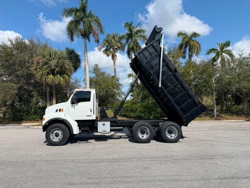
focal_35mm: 24
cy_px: 94
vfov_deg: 56.8
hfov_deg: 71.6
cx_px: 125
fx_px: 173
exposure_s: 1/6711
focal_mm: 6.76
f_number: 1.78
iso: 80
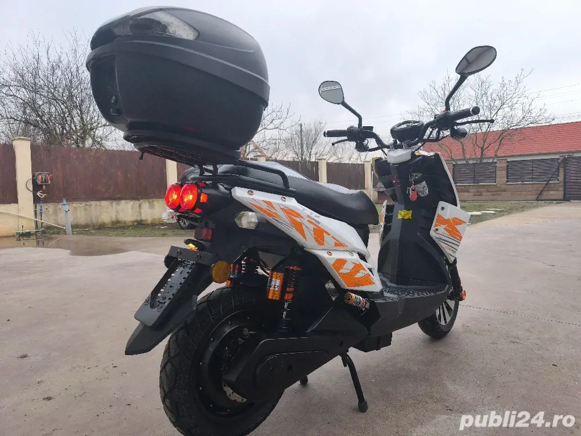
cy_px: 218
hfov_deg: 73.9
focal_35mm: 23
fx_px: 386
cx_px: 290
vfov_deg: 58.9
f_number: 1.6
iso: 50
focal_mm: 6.57
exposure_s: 1/125
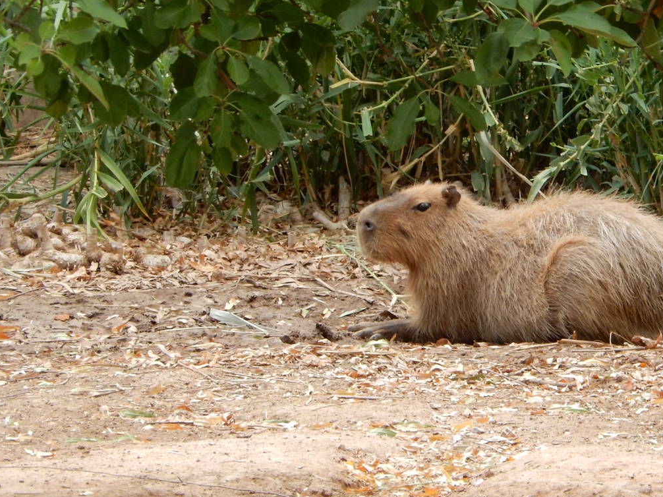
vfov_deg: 4.3
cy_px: 247
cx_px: 520
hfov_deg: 5.8
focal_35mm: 342
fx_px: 6549
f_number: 5.8
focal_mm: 38.6
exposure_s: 1/40
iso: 125
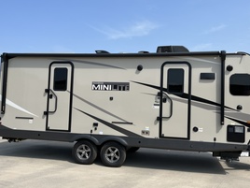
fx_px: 246
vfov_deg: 41.8
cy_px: 92
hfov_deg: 53.9
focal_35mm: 34
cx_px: 133
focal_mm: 5.1
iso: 50
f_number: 1.6
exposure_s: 1/4310
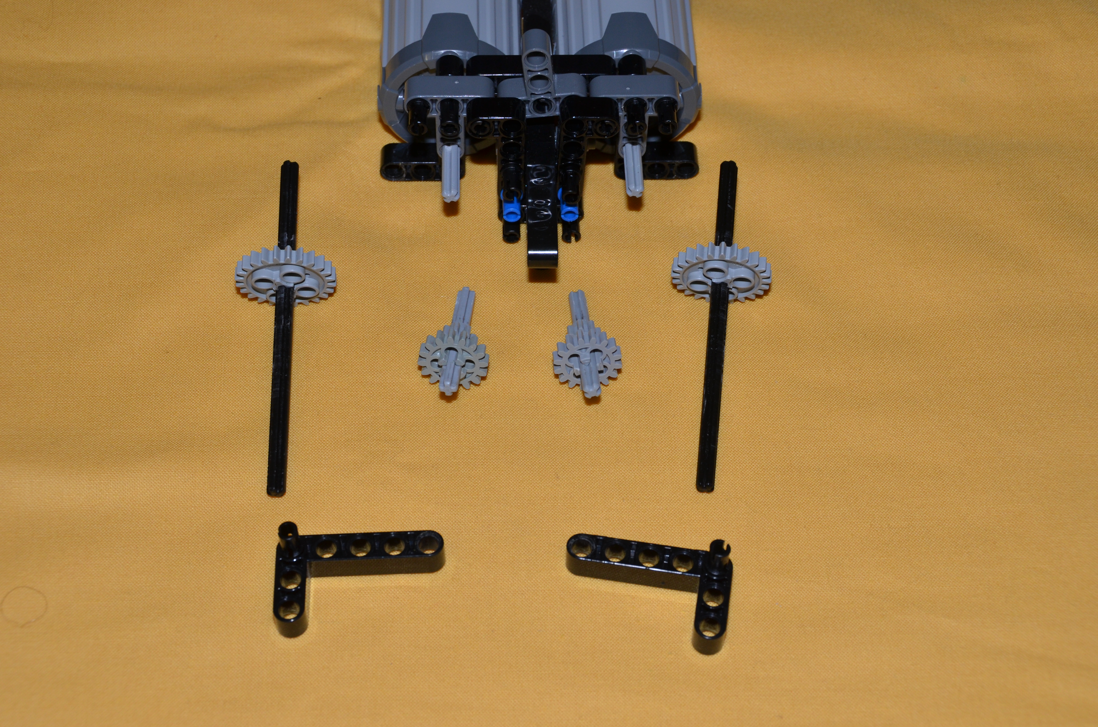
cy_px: 364
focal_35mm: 69
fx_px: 2100
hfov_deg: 29.3
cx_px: 549
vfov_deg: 19.6
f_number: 9
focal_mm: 46
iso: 320
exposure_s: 1/60
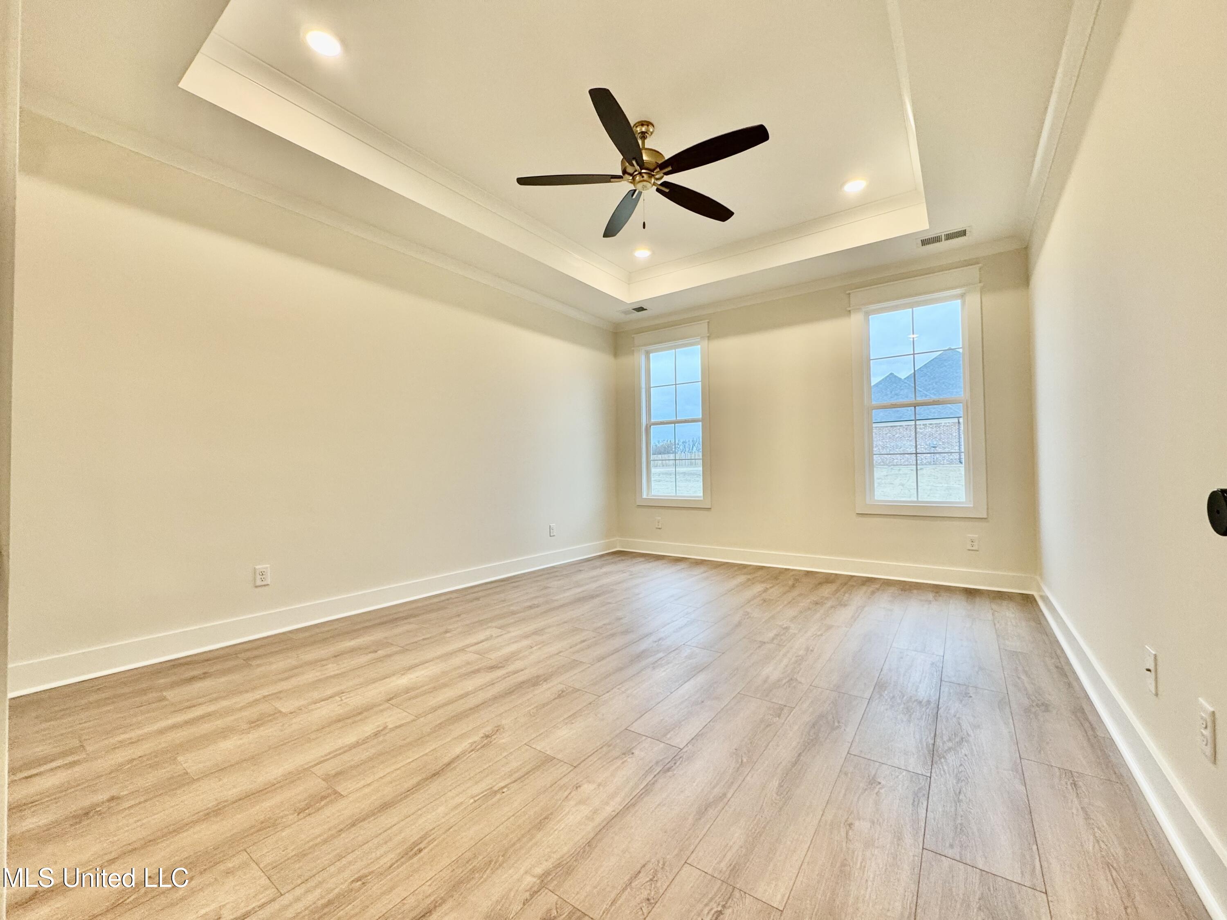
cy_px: 460
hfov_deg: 102.1
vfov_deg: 85.7
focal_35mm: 14
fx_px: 496
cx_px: 614
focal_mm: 2.22
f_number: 2.2
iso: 160
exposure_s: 1/120
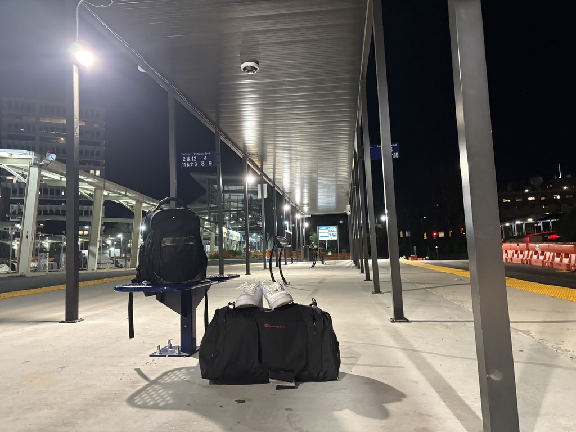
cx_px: 288
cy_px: 216
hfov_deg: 67.3
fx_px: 433
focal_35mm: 26
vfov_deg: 53.1
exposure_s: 1/40
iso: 640
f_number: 1.6
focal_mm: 5.96
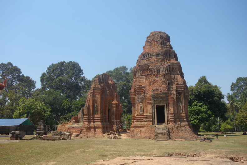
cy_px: 82
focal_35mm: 29
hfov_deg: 63.7
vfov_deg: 45.0
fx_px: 199
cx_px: 124
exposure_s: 1/800
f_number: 4.5
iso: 125
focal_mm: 10.77
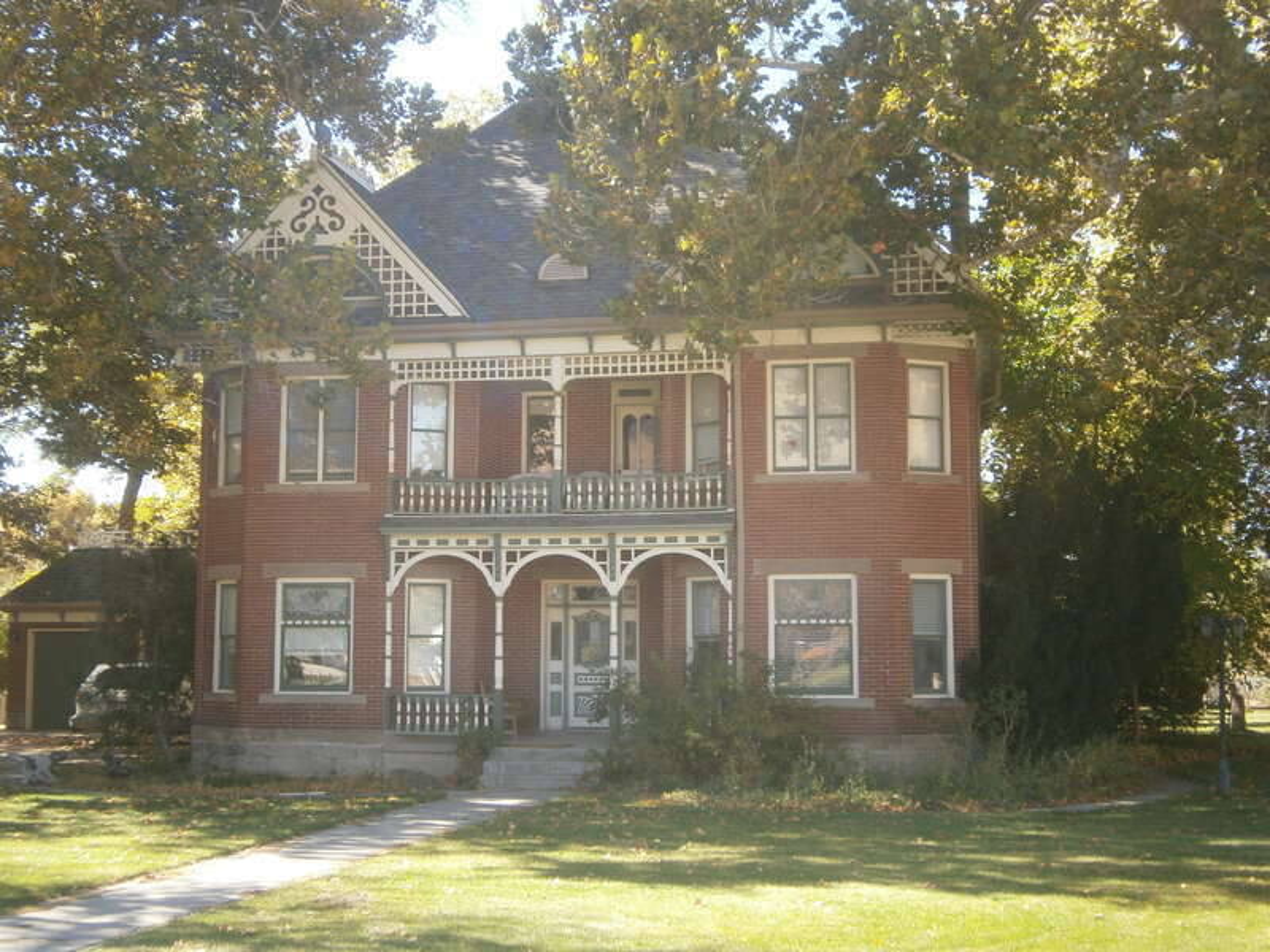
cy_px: 476
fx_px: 1724
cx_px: 635
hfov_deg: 40.4
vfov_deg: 30.9
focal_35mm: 47
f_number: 3.4
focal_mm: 8.3
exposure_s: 1/100
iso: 80
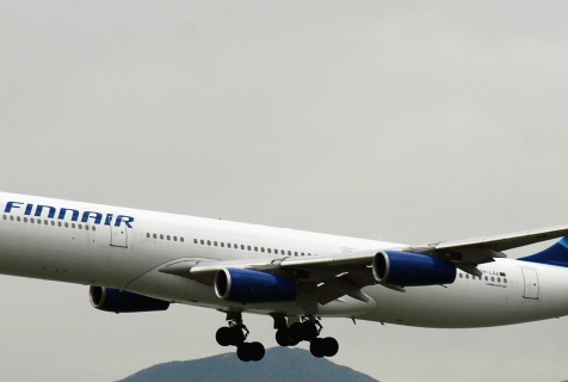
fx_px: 9570
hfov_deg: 3.4
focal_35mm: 605
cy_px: 241
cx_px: 295
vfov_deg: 2.3
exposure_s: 1/640
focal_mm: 240
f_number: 5.6
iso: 200
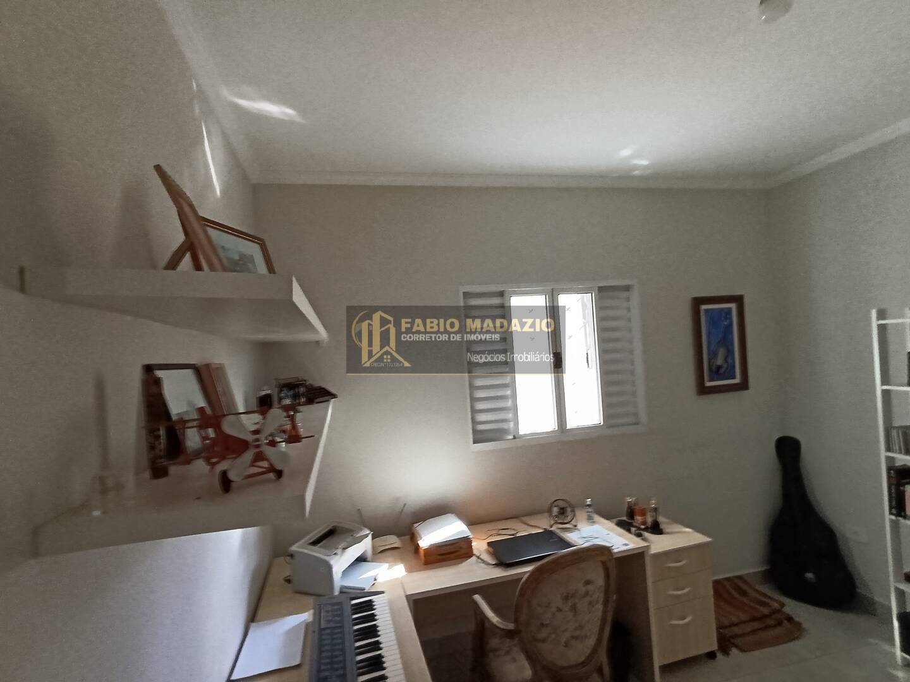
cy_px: 341
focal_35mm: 16
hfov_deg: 94.5
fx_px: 421
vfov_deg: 78.1
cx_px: 455
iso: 250
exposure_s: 1/60
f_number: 2.2
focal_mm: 1.65
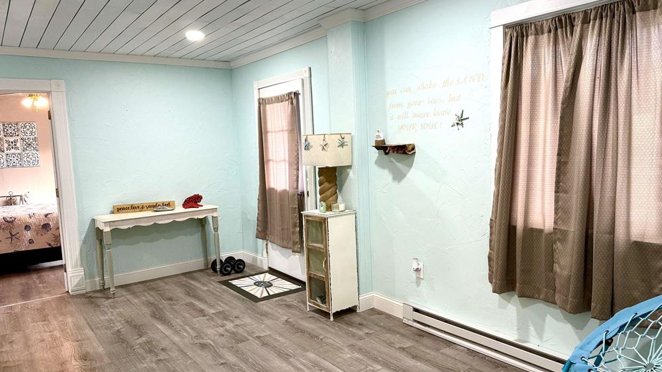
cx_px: 324
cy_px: 187
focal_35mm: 27
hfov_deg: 69.9
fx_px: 474
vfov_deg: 42.9
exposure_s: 1/60
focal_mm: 6.76
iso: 125
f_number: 1.78
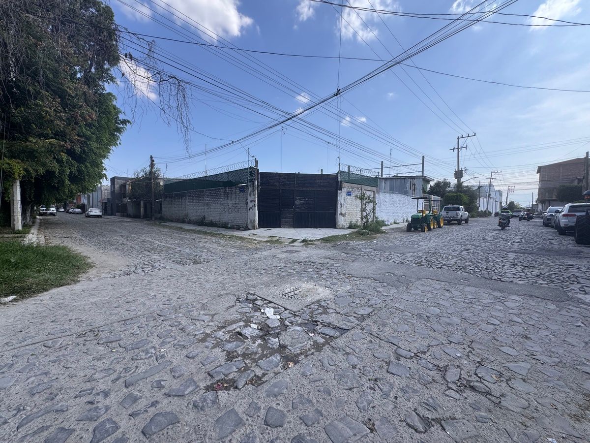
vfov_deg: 85.7
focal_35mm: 14
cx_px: 295
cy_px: 222
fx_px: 239
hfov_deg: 102.1
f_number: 2.2
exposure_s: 1/1370
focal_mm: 2.22
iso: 40
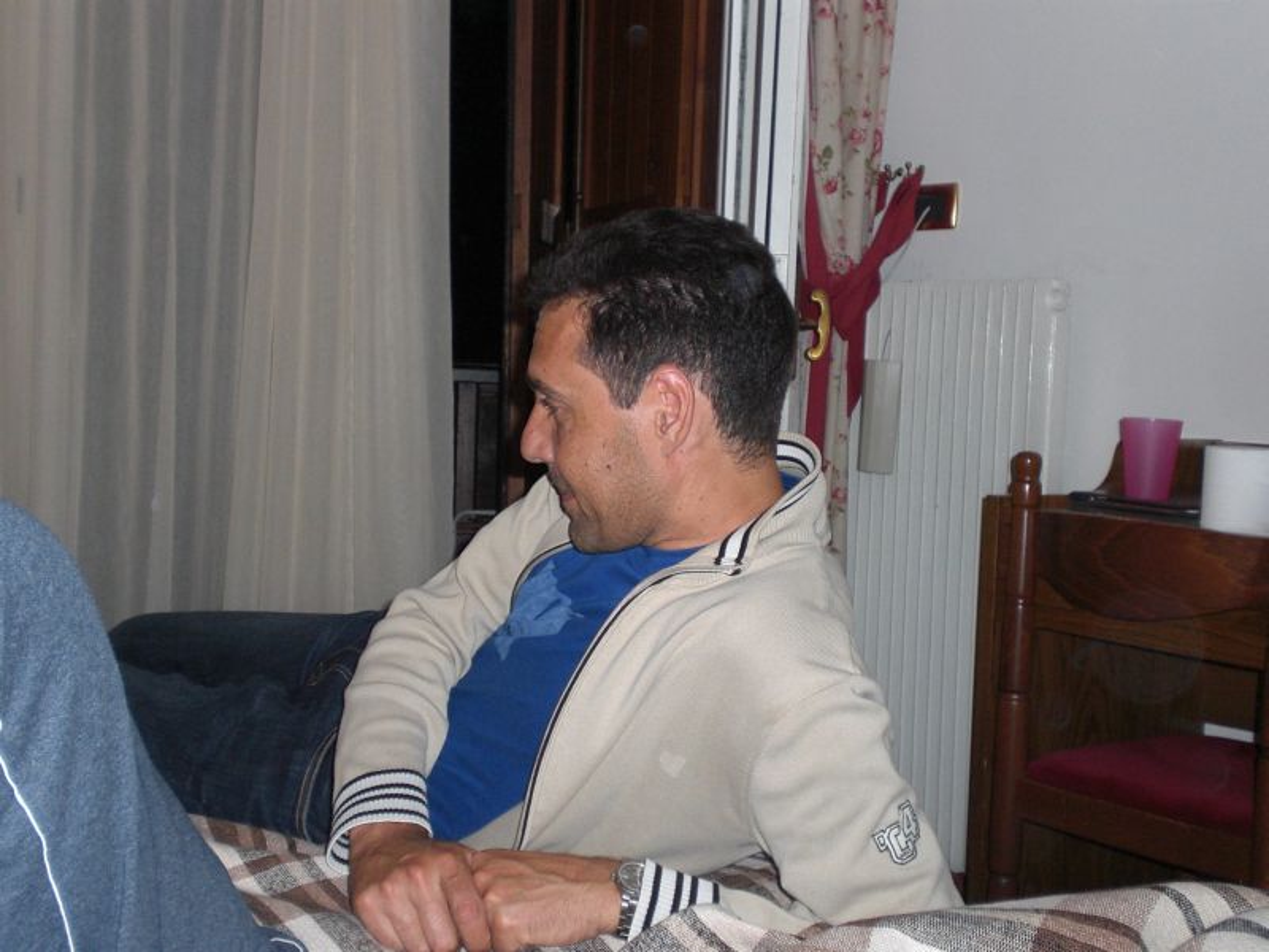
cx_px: 634
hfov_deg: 39.7
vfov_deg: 30.3
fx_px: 1760
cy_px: 476
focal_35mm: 48
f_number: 3.6
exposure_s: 1/60
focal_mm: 8.44
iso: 200
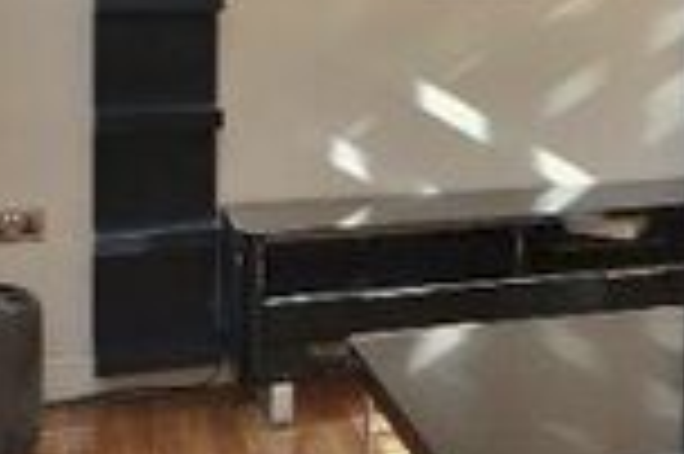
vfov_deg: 19.2
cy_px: 18
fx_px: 1310
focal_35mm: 69
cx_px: 810
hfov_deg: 26.2
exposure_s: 1/30
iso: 100
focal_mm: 10
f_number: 6.3
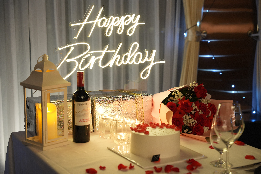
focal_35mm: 59
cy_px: 87
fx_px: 428
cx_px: 130
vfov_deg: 23.0
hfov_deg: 33.9
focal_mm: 59.1
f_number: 3.5
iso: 1600
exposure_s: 1/100
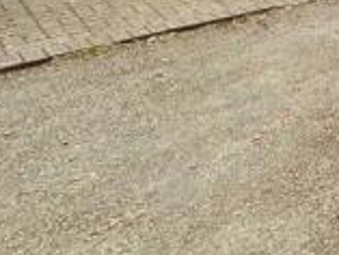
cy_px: -178
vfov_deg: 21.1
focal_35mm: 52
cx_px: 616
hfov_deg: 21.9
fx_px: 510
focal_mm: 2.22
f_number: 2.2
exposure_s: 1/266
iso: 40
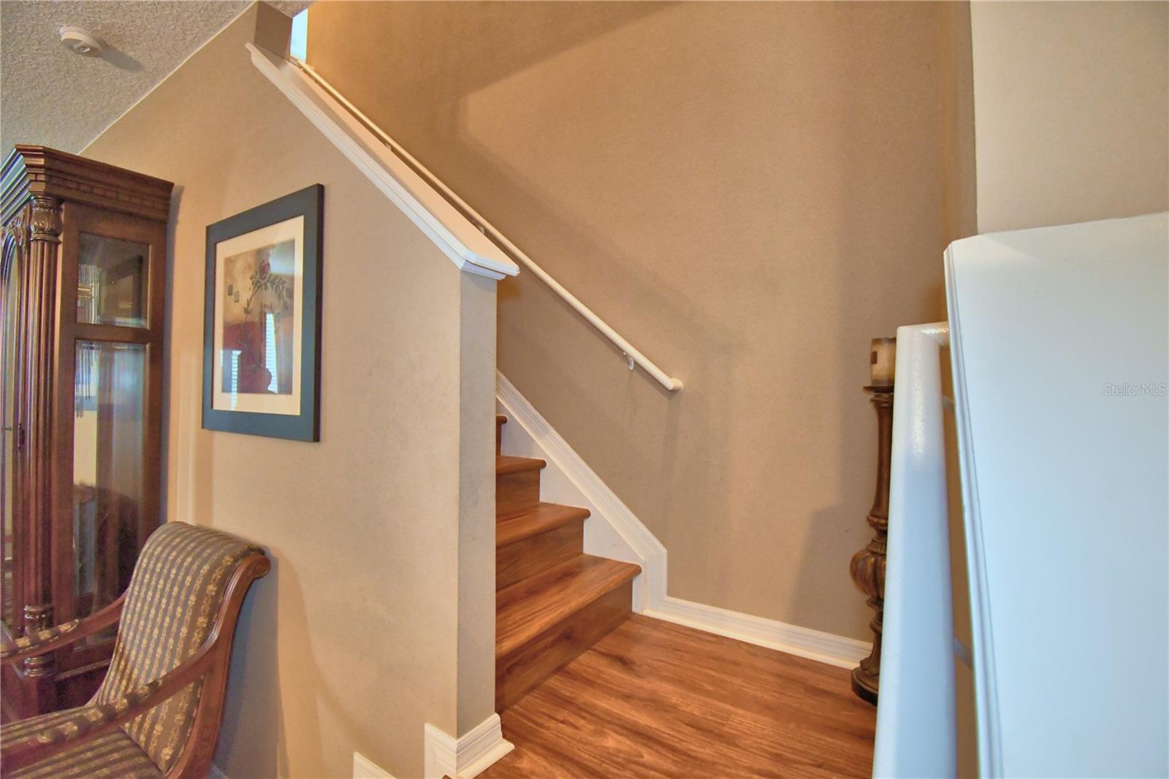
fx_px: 487
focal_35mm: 15
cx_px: 584
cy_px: 390
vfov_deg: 77.3
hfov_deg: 100.4
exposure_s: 1/30
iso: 2200
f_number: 4.5
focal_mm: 10
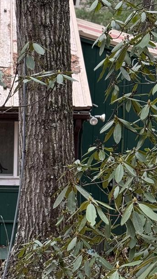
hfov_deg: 8.9
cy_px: 142
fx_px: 978
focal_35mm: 132
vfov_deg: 16.3
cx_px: -89
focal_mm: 6.76
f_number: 1.78
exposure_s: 1/97
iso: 100
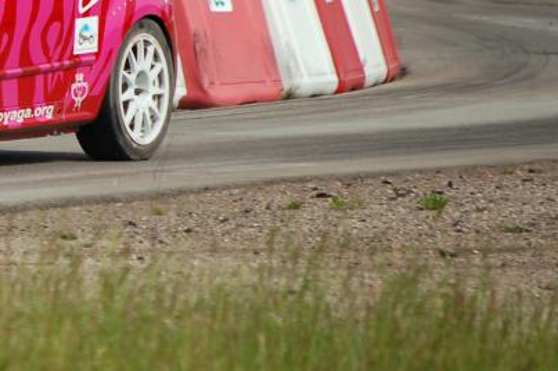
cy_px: 82
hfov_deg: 2.7
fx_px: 11817
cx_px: -94
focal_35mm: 763
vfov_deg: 1.8
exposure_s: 1/1250
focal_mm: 200
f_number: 5.6
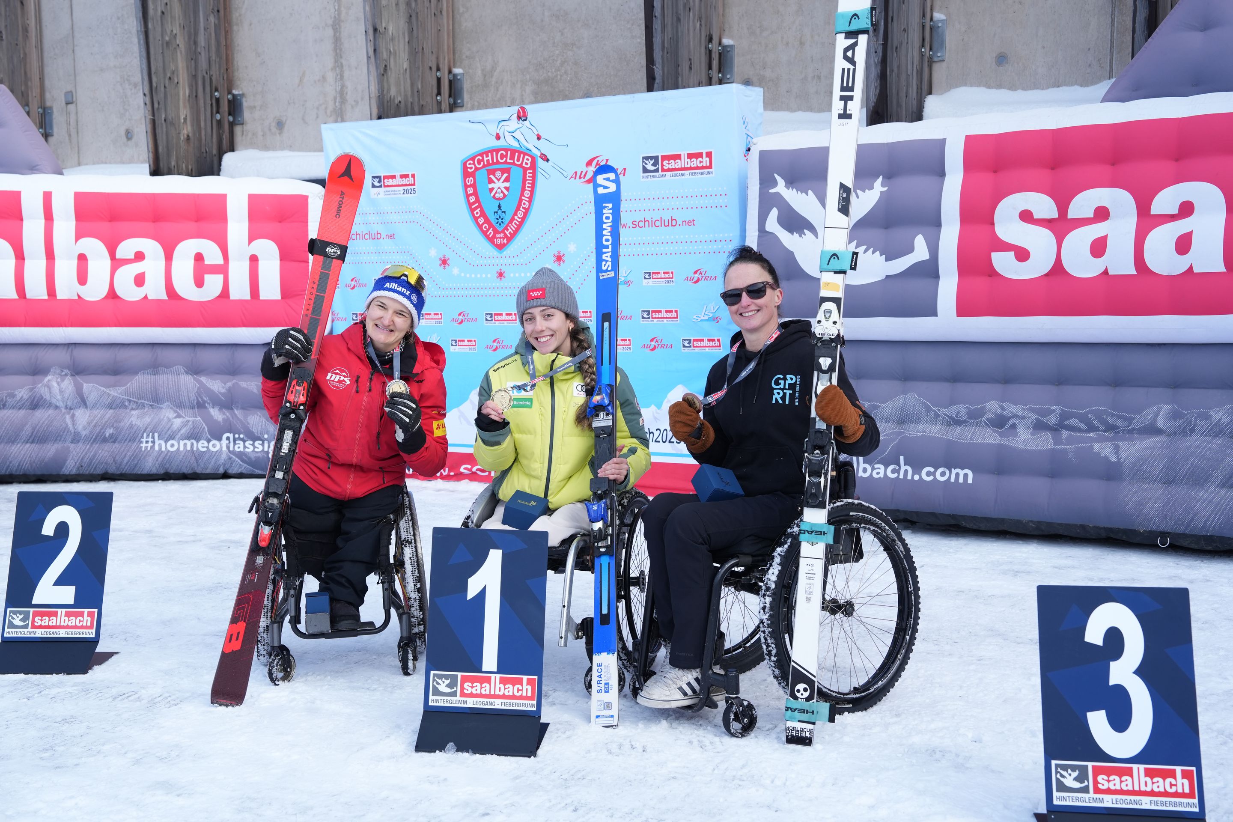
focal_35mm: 42
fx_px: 1438
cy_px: 411
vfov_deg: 31.9
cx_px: 616
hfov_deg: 46.4
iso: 500
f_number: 5.6
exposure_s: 1/500
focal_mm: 42
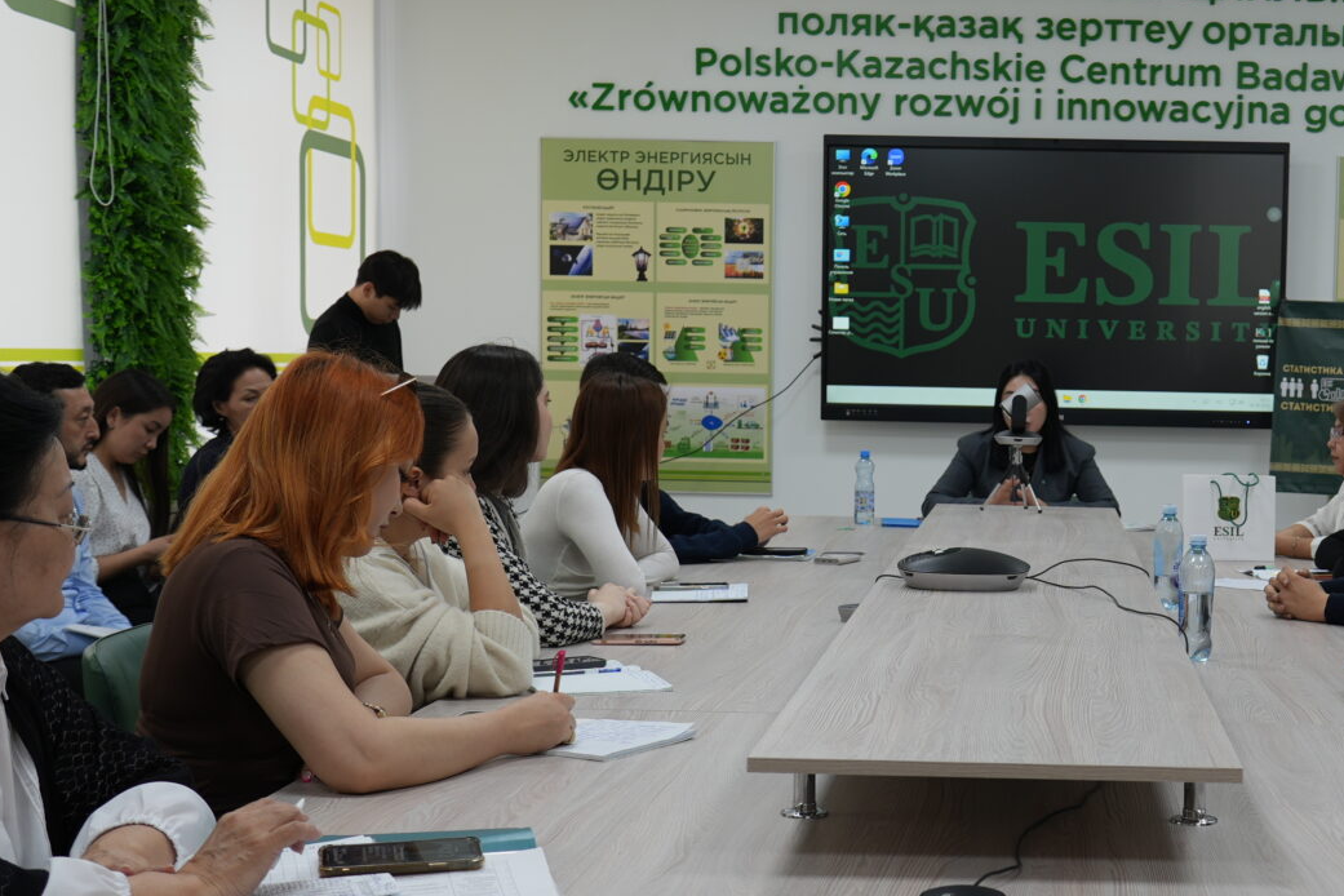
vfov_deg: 23.0
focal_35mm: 59
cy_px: 521
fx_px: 2202
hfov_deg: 33.1
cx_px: 1043
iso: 100
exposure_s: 1/30
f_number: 4
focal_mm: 24
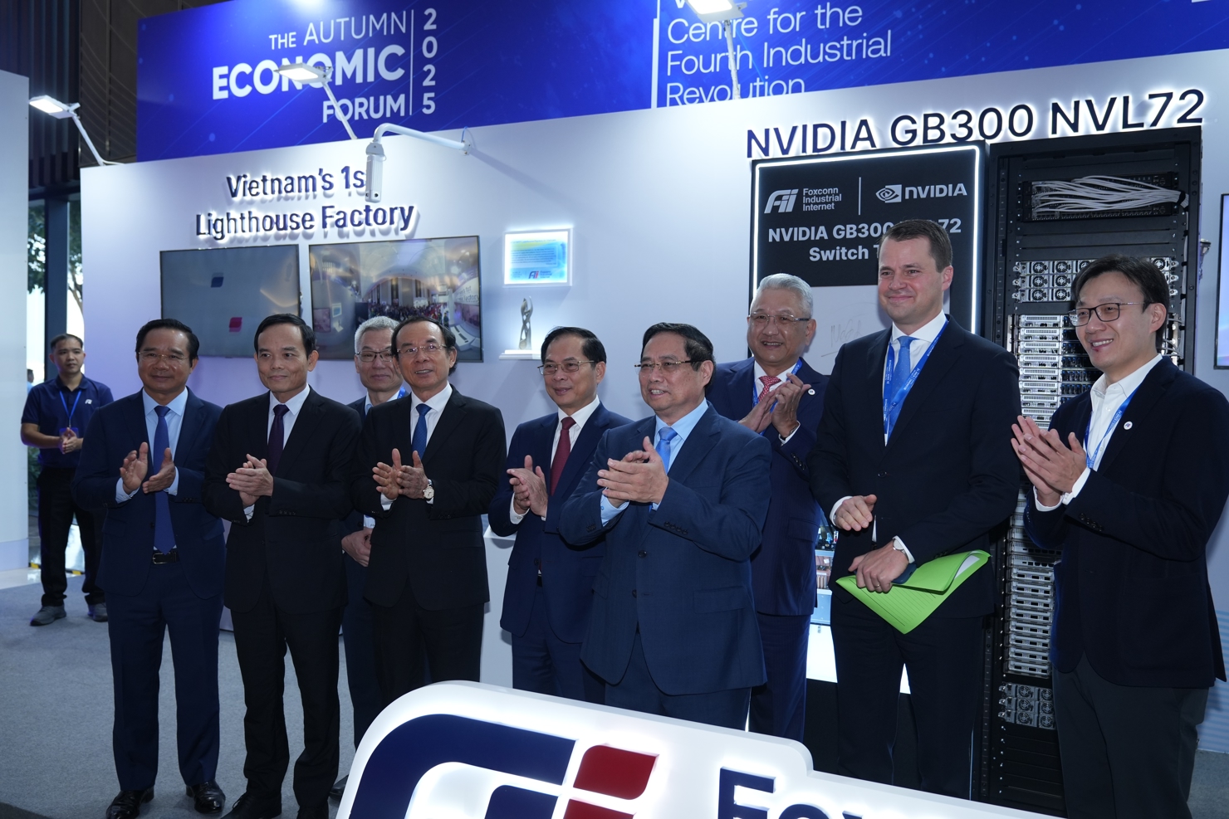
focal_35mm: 30
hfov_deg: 61.9
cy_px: 410
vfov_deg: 43.6
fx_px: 1024
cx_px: 614
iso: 1000
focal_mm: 30
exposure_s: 1/200
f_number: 4
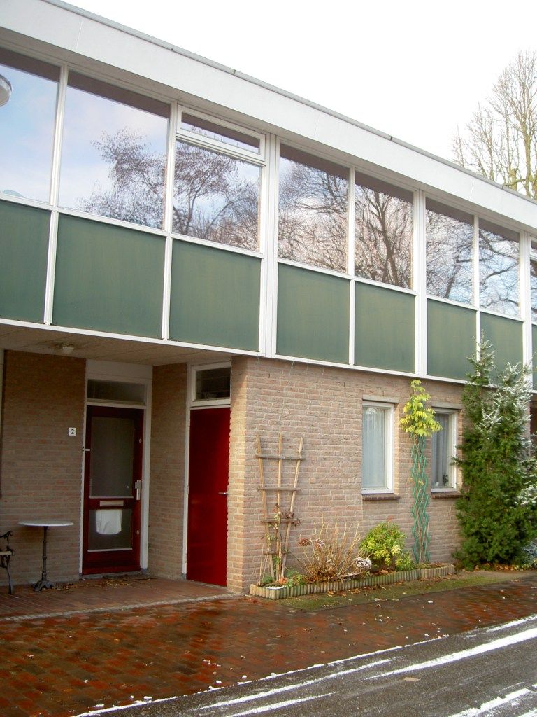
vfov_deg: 47.9
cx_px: 268
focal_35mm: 39
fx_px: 807
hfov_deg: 36.8
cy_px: 358
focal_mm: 8
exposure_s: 1/100
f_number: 2.8
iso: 50
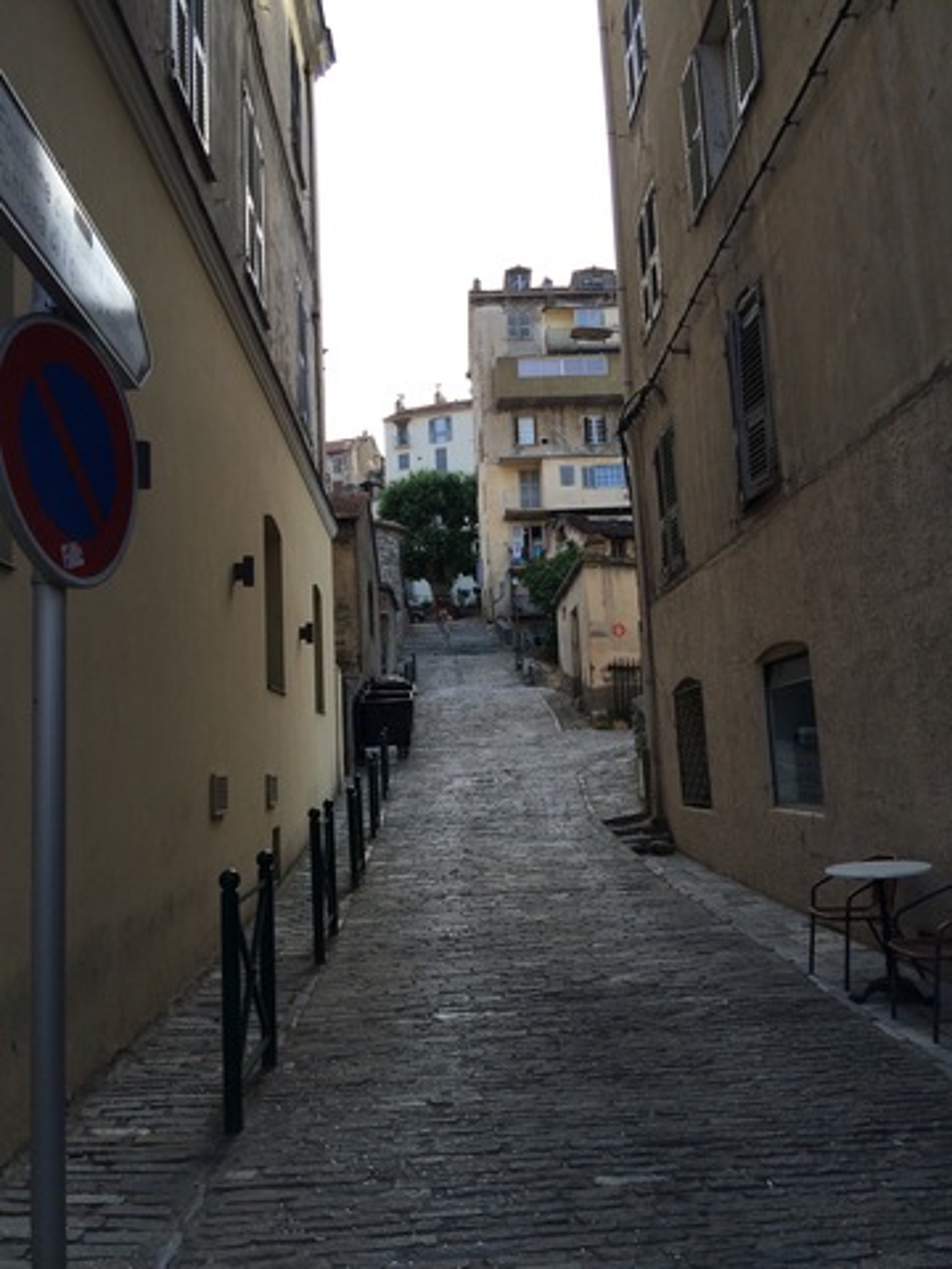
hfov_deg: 48.2
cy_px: 634
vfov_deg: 61.7
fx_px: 1063
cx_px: 476
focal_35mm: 29
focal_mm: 4.15
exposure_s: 1/466
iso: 32
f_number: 2.2
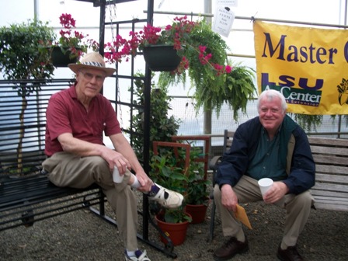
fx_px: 352
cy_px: 130
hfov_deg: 52.6
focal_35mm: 35
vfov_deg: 40.7
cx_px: 174
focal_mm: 6.3
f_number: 3.1
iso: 151
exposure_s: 1/30
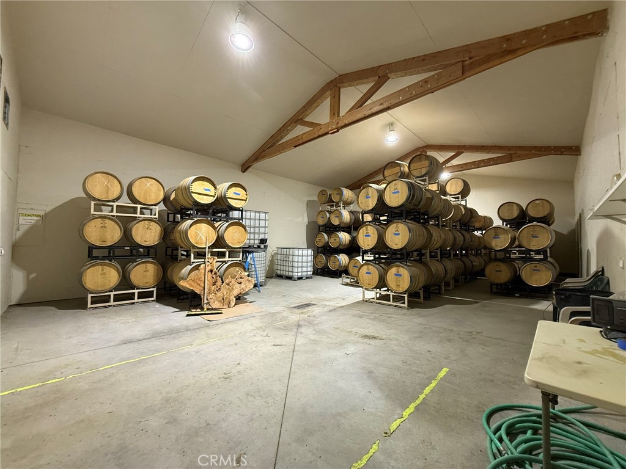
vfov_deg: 85.7
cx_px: 313
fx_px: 253
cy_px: 234
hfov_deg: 102.1
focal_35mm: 14
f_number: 2.2
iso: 250
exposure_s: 1/60
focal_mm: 2.22
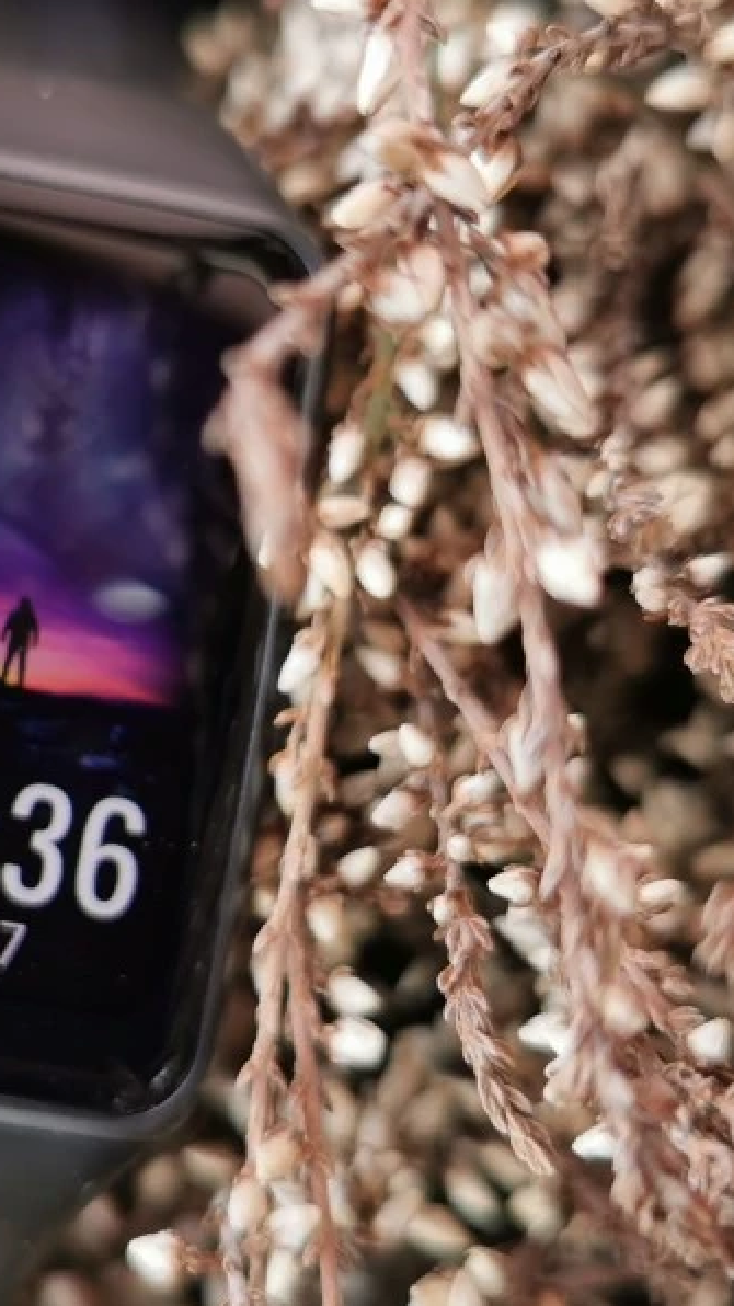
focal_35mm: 60
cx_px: 74
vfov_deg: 34.9
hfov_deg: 19.7
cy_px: 653
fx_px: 2077
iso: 50
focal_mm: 5.56
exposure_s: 1/240
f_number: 1.6
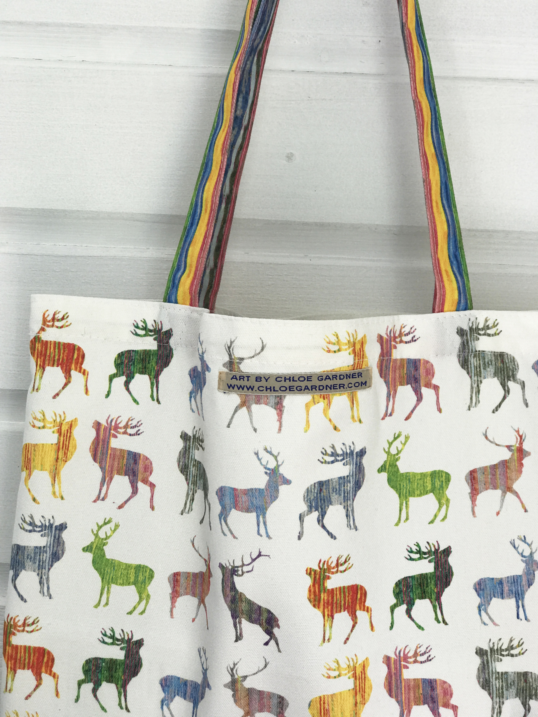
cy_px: 358
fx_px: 1181
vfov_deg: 33.8
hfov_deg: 25.7
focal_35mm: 57
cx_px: 269
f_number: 2.8
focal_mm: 6.6
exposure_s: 1/93
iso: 40
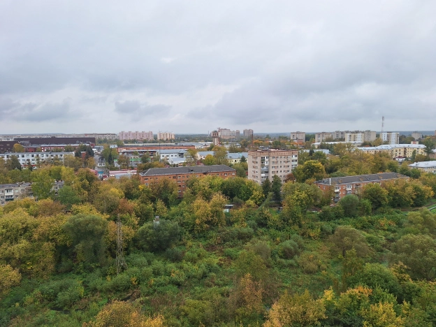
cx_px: 218
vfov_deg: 58.9
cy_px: 164
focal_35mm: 23
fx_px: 290
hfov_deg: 73.9
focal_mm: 5.54
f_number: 1.8
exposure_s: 1/729
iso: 40
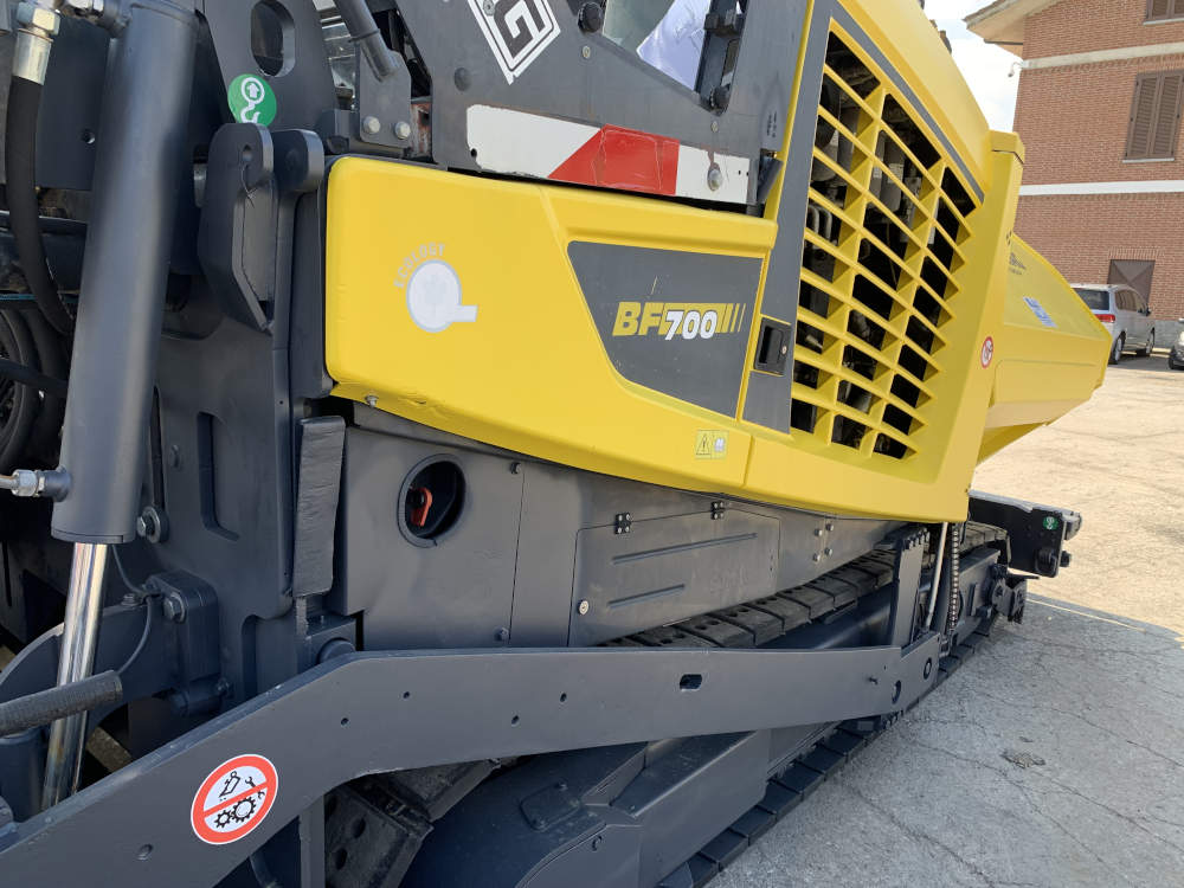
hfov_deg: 67.3
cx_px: 592
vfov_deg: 53.1
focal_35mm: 26
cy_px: 444
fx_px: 889
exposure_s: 1/336
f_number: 1.8
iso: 25
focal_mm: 4.25
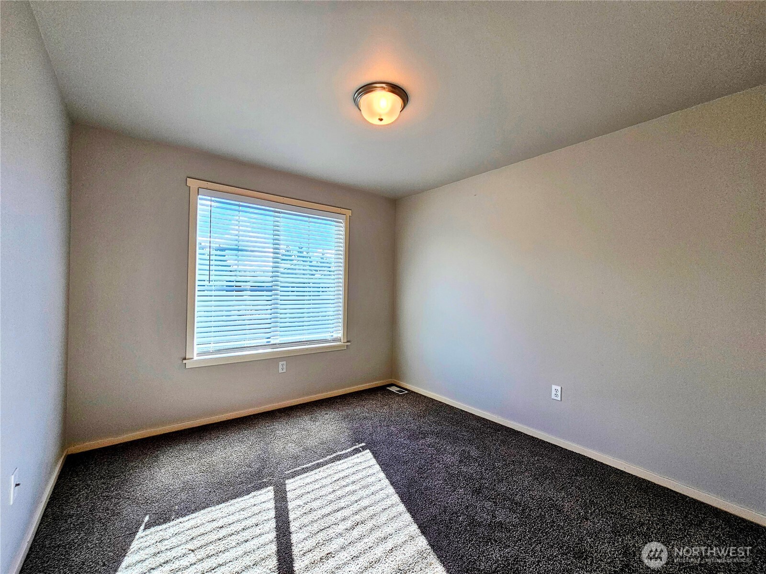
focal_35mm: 13
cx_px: 383
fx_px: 288
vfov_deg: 89.9
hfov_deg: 106.2
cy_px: 287
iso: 64
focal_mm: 2.2
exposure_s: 1/256
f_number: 2.2
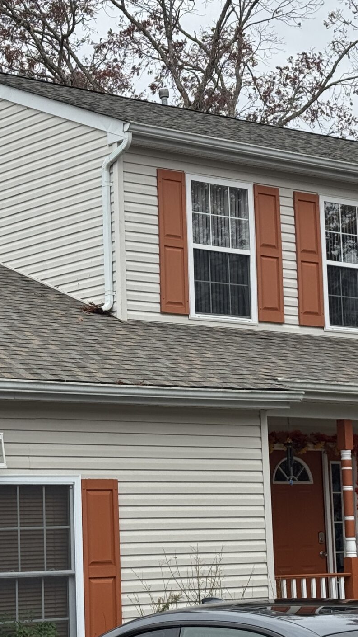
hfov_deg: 12.7
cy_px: 321
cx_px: 141
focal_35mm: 95
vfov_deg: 22.5
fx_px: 1603
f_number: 1.78
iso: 64
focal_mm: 6.76
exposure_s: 1/843
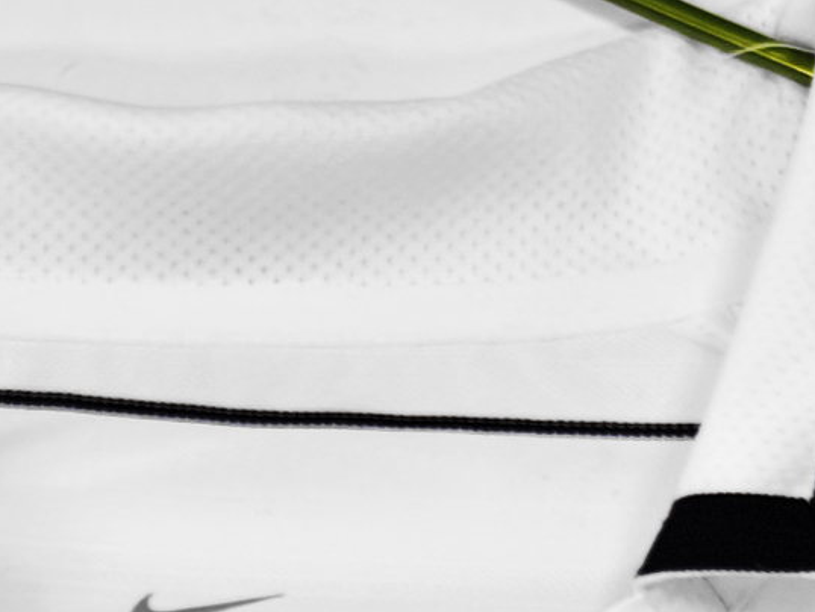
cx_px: 215
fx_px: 4122
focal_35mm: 175
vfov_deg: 7.9
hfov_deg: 11.3
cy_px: 1489
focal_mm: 8.67
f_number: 1.75
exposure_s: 1/100
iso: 57
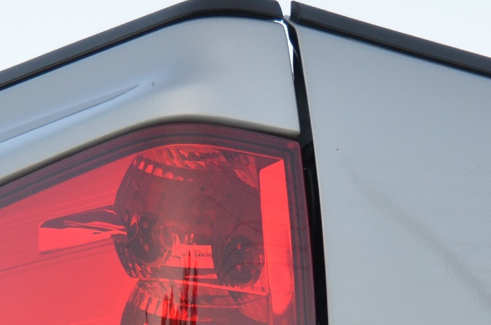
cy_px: 428
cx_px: 249
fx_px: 2927
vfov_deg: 6.3
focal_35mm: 215
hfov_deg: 9.6
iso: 800
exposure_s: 1/500
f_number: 4.8
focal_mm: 52
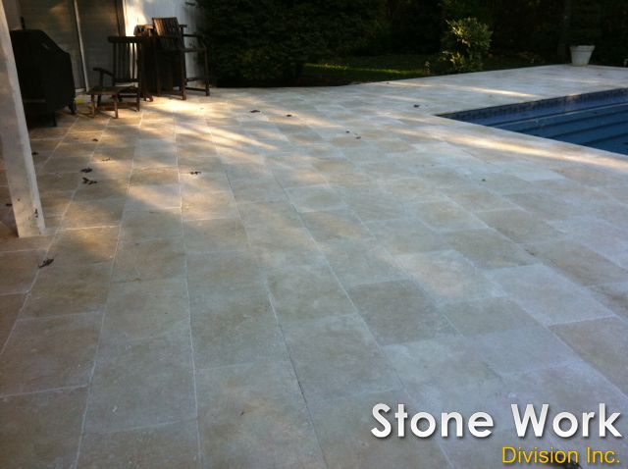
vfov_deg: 40.6
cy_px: 234
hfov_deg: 52.7
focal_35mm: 35
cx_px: 314
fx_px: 634
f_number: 2.8
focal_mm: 3.85
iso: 80
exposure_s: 1/206
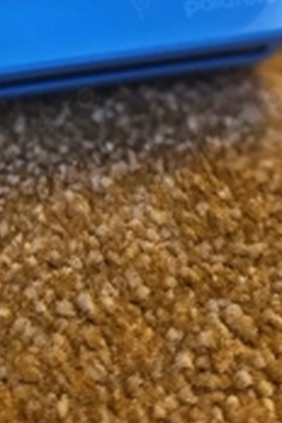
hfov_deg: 24.3
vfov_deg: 32.7
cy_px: -17
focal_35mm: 55
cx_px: 66
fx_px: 646
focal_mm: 5.4
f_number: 1.8
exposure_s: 1/50.3
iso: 800
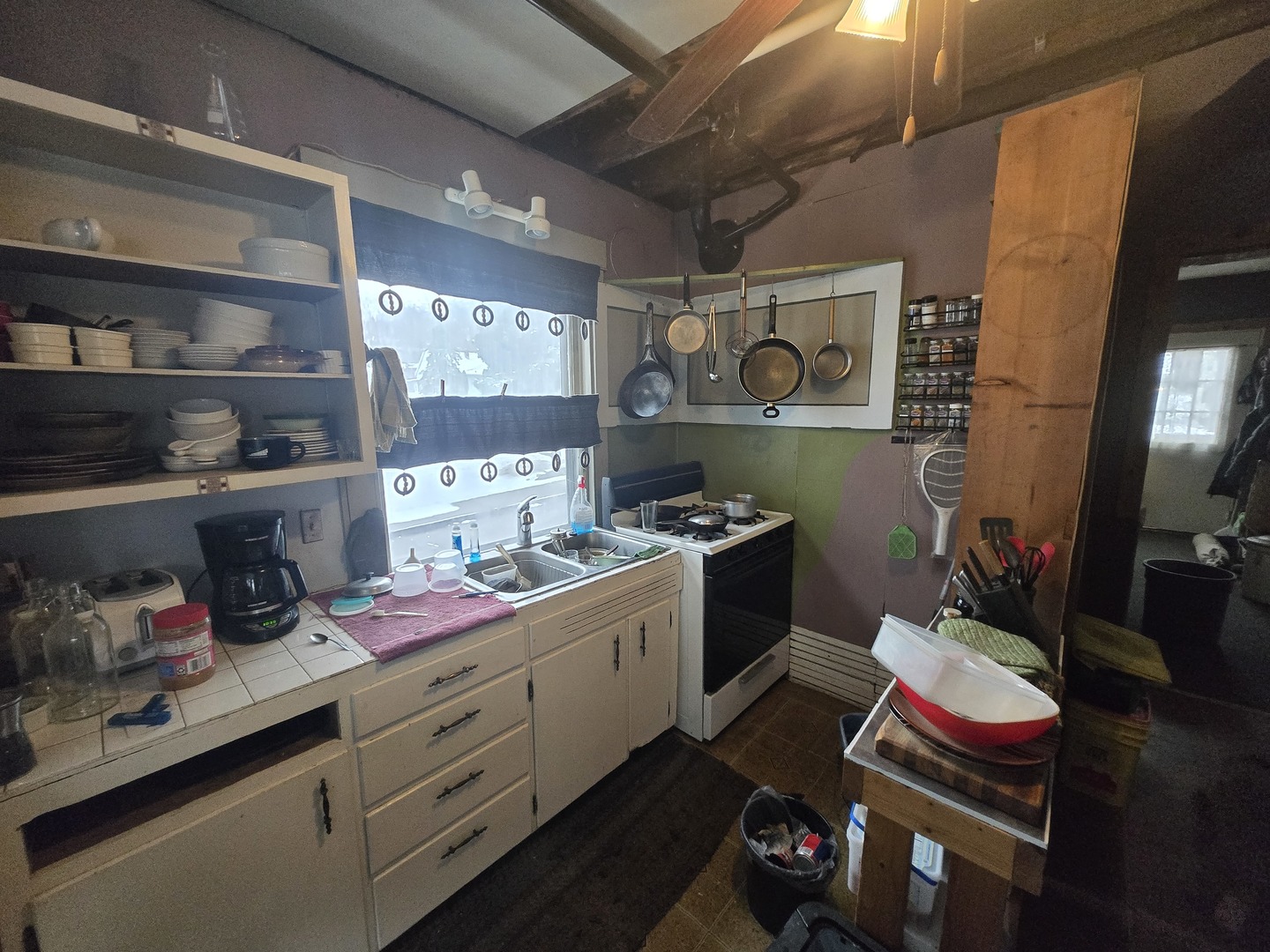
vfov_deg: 89.9
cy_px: 476
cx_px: 635
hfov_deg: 106.2
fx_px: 477
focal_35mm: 13
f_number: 2.2
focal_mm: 1.7
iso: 640
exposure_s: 1/60
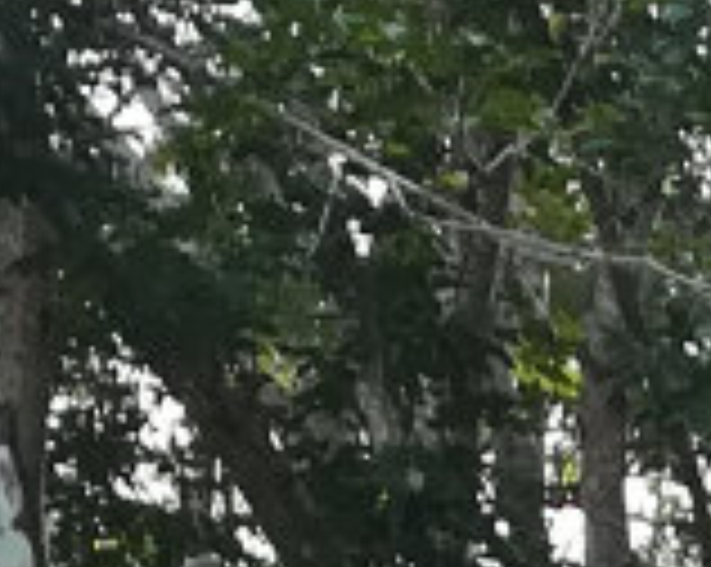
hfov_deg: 7.2
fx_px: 5401
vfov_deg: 4.8
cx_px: 1584
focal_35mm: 257
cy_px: 3002
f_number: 2.2
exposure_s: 1/100
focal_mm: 3.83
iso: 50
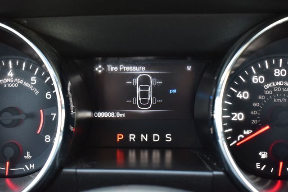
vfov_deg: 26.5
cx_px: 144
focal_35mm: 51
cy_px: 96
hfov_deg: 38.9
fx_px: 408
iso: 800
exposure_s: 1/15
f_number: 6.3
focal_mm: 34
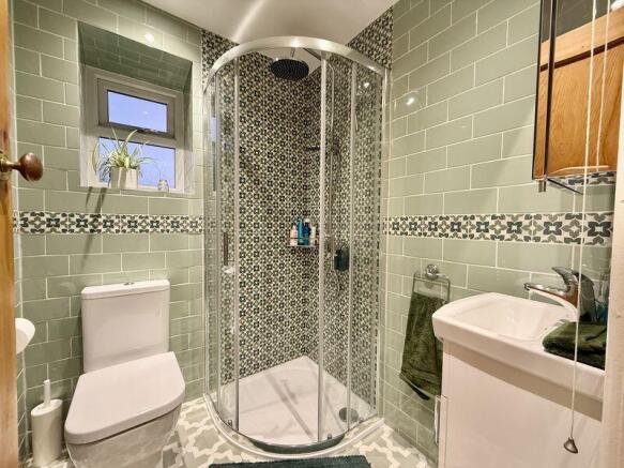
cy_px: 234
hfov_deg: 102.1
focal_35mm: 14
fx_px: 252
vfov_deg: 85.7
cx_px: 312
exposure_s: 1/50
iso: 250
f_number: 2.2
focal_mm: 2.22
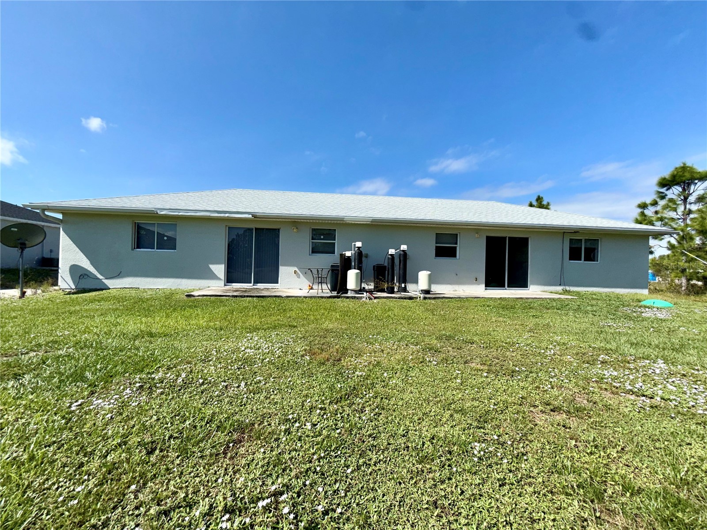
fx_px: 286
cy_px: 265
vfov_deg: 85.7
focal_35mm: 14
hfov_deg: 102.1
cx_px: 354
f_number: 2.2
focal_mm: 2.22
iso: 16
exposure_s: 1/1431
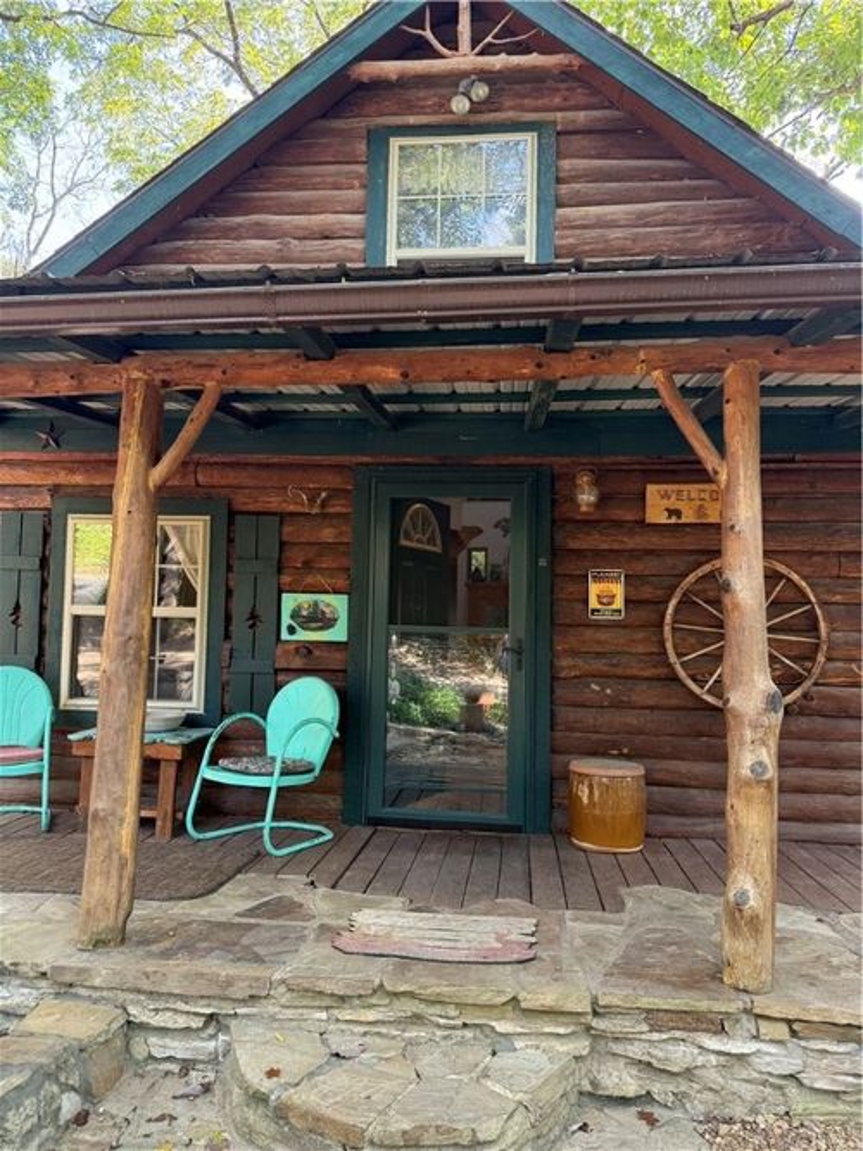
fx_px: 798
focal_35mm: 24
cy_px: 576
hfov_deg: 56.8
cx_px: 432
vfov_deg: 71.6
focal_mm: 6.76
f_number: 1.78
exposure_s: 1/107
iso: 200
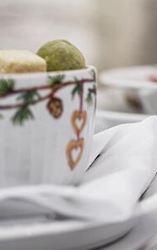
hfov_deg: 8.3
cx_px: 341
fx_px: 1018
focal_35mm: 149
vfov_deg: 14.0
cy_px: 81
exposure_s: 1/200
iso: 100
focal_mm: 63
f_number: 4
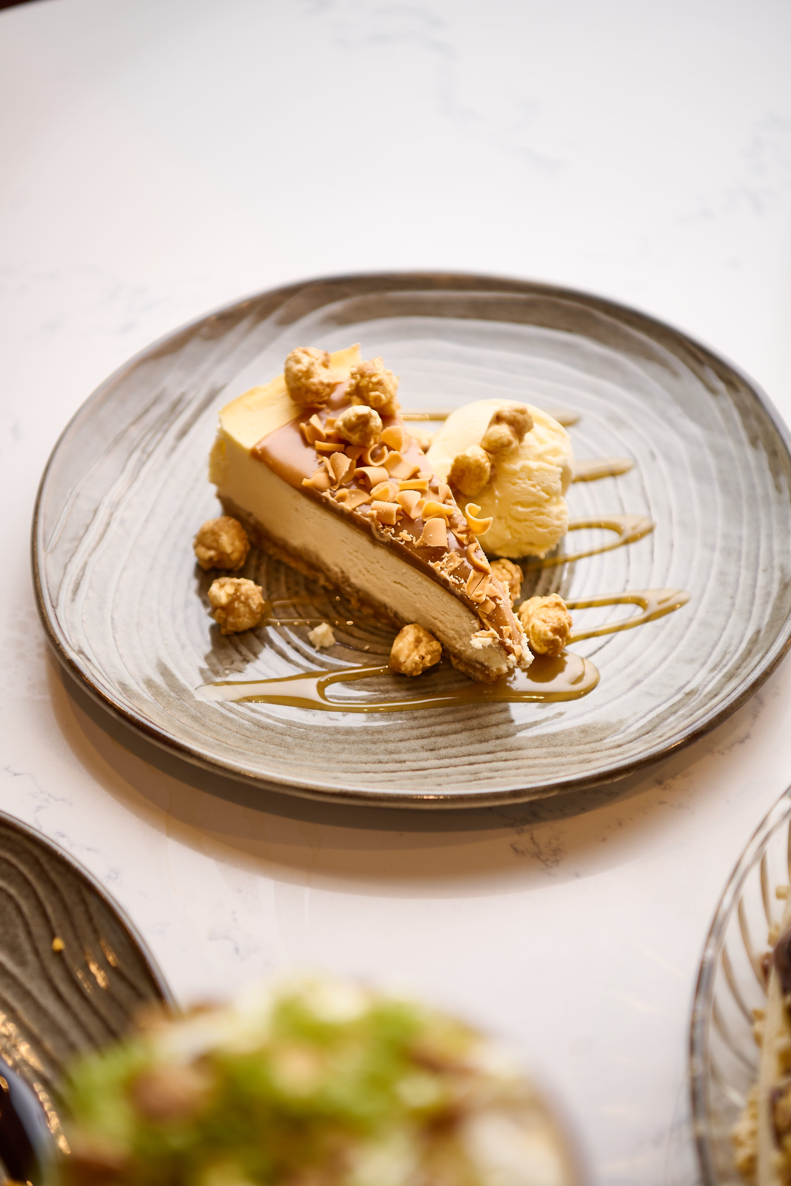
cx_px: 396
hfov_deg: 19.5
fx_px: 2307
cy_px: 593
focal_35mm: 70
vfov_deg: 28.8
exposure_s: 1/200
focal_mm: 70
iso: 80
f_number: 3.5
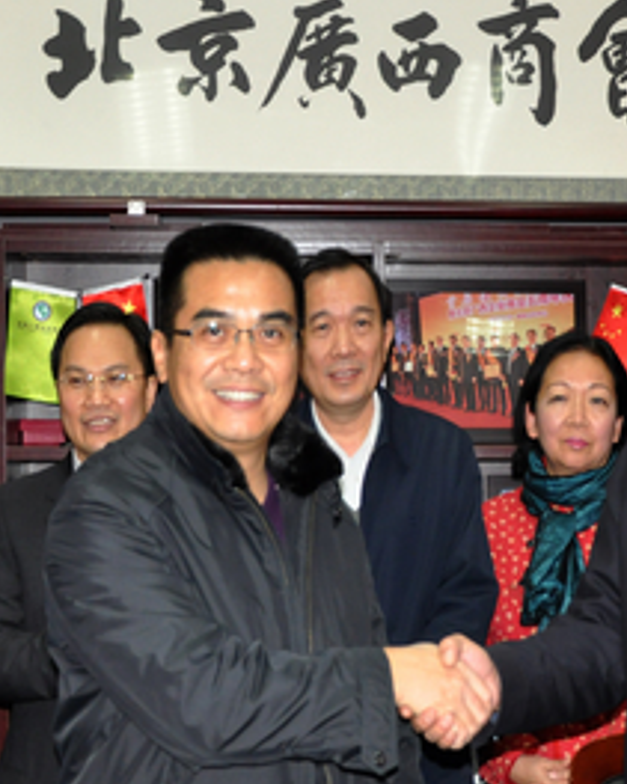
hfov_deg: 19.0
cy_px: 365
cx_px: 464
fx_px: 1858
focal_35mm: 80
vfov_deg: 23.8
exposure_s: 1/60
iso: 800
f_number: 4
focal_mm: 25
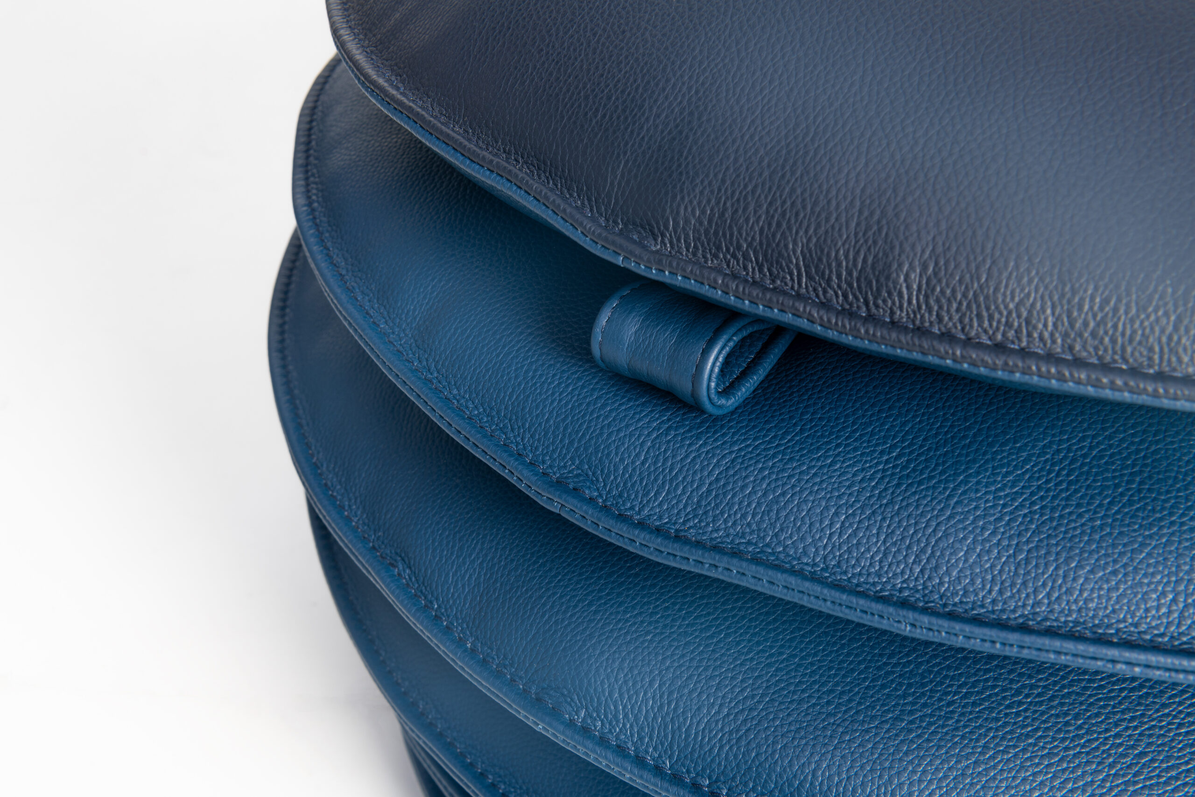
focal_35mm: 48
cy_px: 398
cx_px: 598
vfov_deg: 28.1
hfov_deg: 41.1
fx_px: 1593
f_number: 14
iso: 100
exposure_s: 1/80
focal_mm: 48
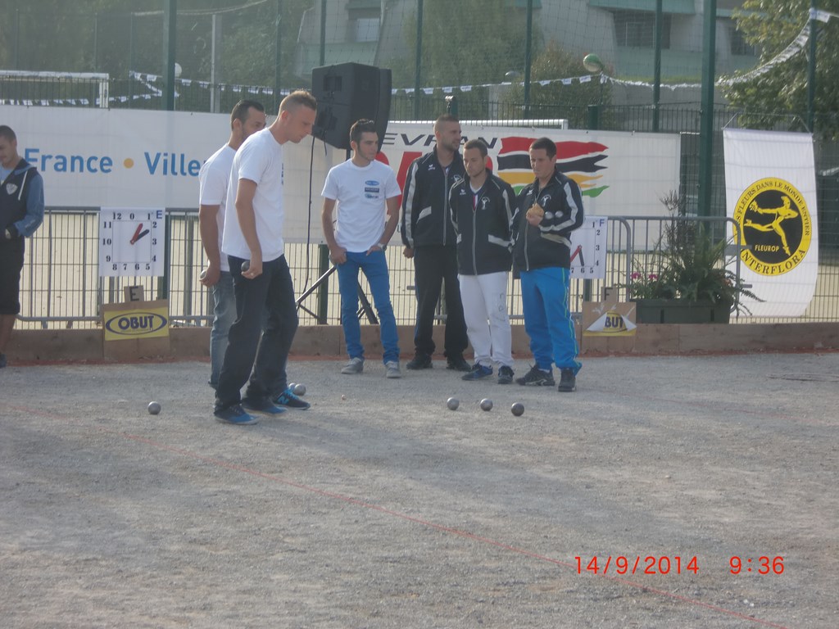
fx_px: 2618
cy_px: 314
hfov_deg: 18.2
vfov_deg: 13.7
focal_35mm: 108
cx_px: 420
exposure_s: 1/160
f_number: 5.3
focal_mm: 18.9
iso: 64
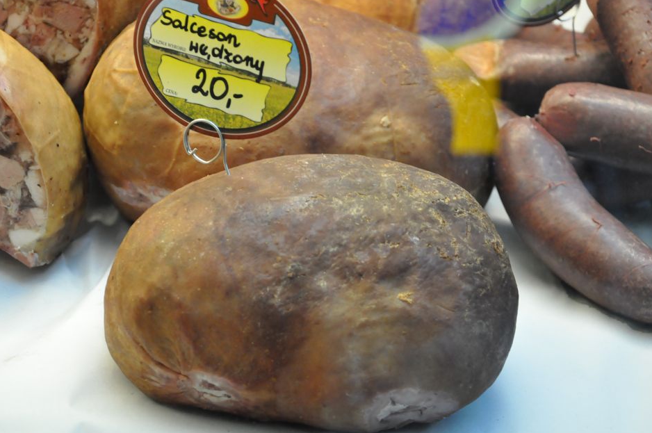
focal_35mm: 95
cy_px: 200
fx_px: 1718
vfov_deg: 14.4
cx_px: 310
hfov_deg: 21.5
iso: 2000
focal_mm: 58
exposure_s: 1/80
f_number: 5
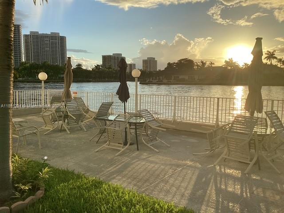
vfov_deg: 45.4
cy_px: 106
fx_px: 254
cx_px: 142
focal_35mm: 31
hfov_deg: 58.4
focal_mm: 3.3
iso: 25
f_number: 2.4
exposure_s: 1/1164
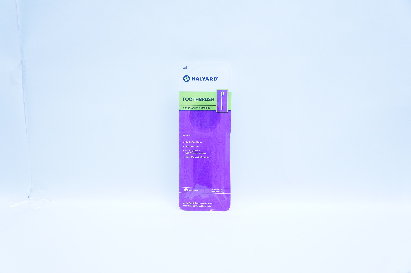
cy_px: 136
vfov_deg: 39.9
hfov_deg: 57.3
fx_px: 376
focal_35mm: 33
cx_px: 206
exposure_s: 1/160
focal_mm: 22
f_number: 5
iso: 800
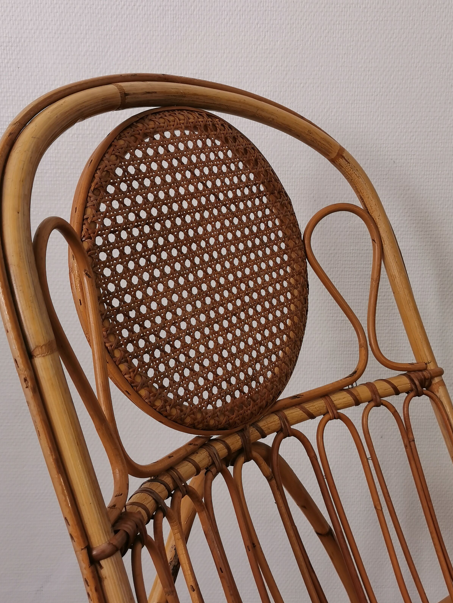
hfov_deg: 35.9
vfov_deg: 46.8
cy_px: 299
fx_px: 698
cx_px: 214
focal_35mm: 40
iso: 50
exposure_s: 1/135
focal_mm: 5.58
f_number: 1.8
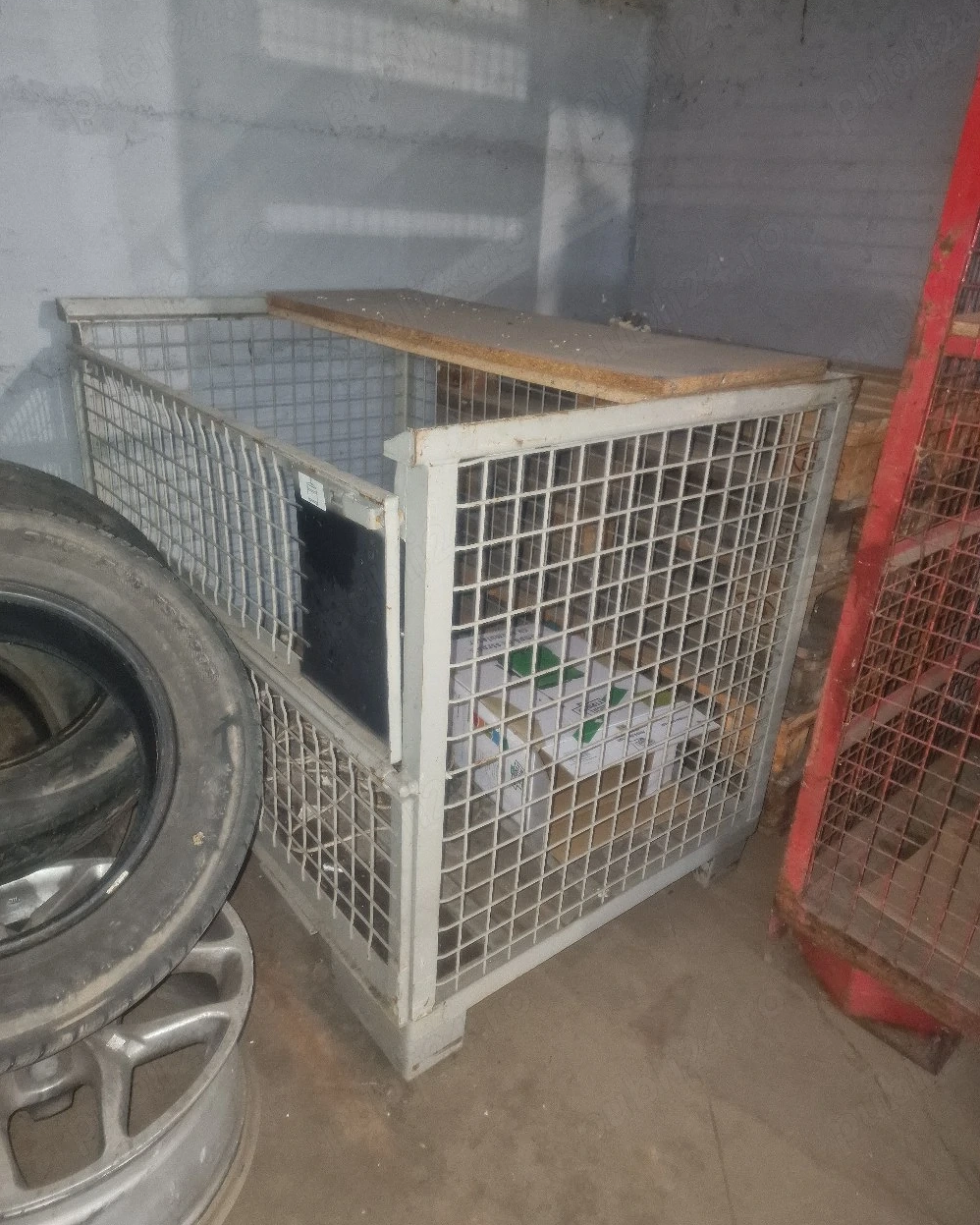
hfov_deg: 58.8
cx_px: 490
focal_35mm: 24
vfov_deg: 70.3
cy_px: 594
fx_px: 870
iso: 640
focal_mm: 6.4
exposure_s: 1/25
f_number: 1.8
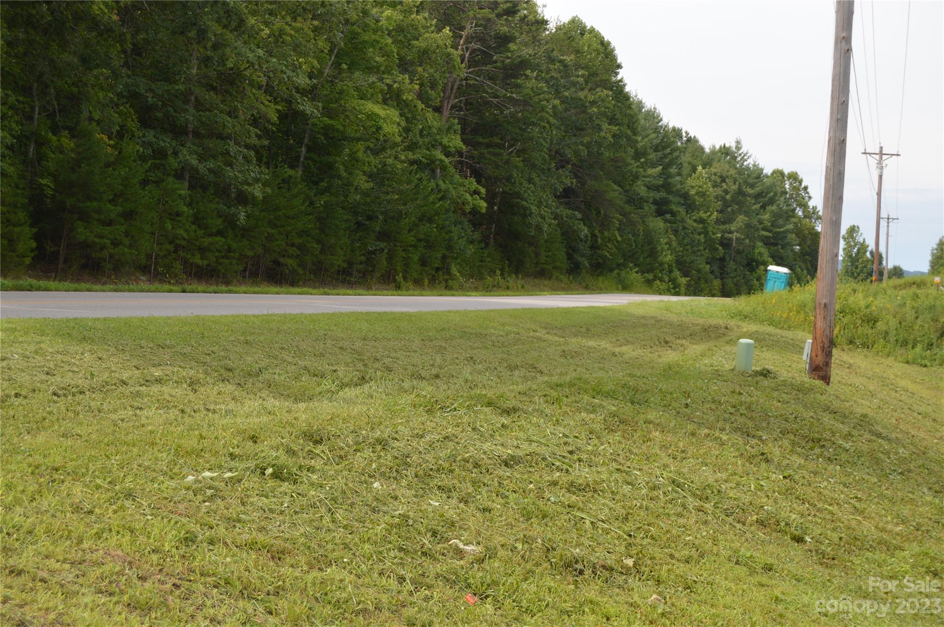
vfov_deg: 22.6
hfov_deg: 33.4
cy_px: 314
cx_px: 472
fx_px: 1572
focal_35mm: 60
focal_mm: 40
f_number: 7.1
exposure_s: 1/200
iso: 100
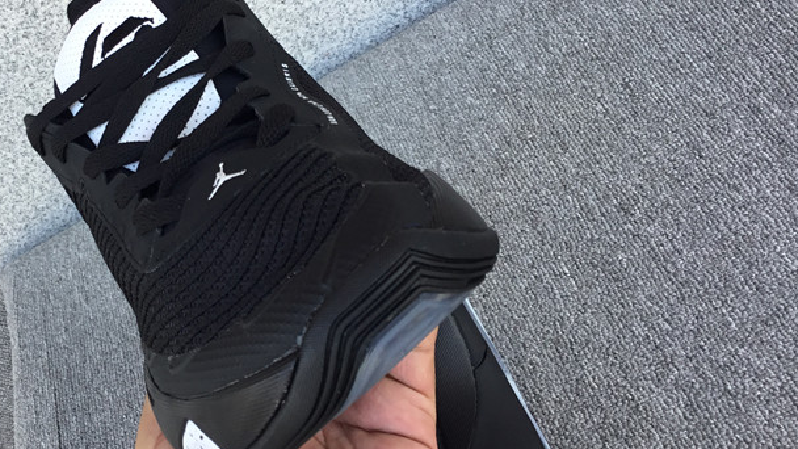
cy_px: 191
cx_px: 224
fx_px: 1058
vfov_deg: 23.9
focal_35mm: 50
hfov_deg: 40.4
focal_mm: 3.3
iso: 25
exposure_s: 1/100
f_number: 2.4
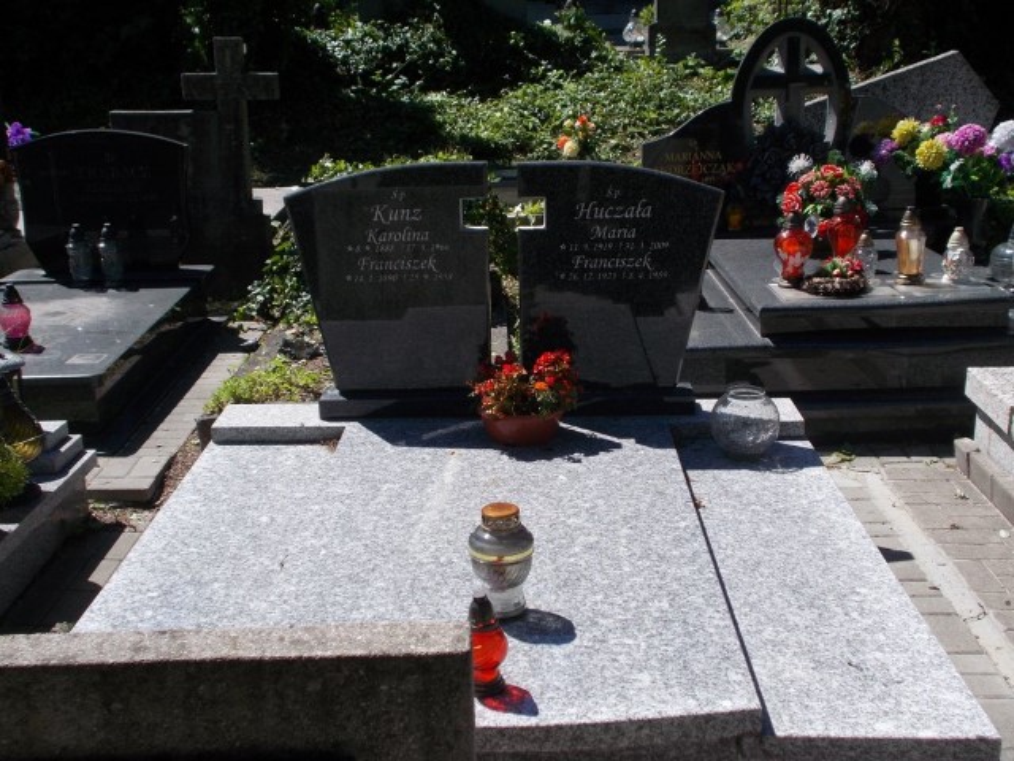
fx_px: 1289
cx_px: 507
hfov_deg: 42.9
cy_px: 380
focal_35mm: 44
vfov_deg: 32.9
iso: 80
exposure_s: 1/500
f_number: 4.2
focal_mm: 7.9
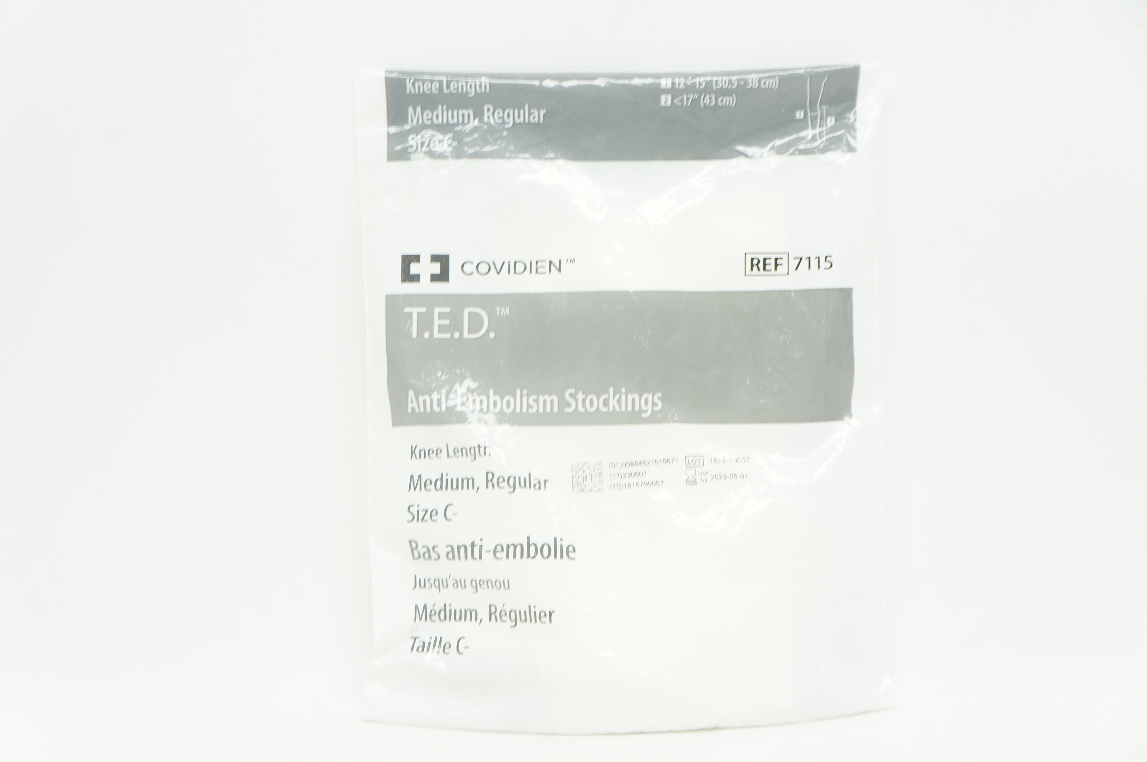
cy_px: 381
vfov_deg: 26.4
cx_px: 574
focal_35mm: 51
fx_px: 1623
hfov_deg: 38.9
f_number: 7.1
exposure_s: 1/30
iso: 400
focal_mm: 34
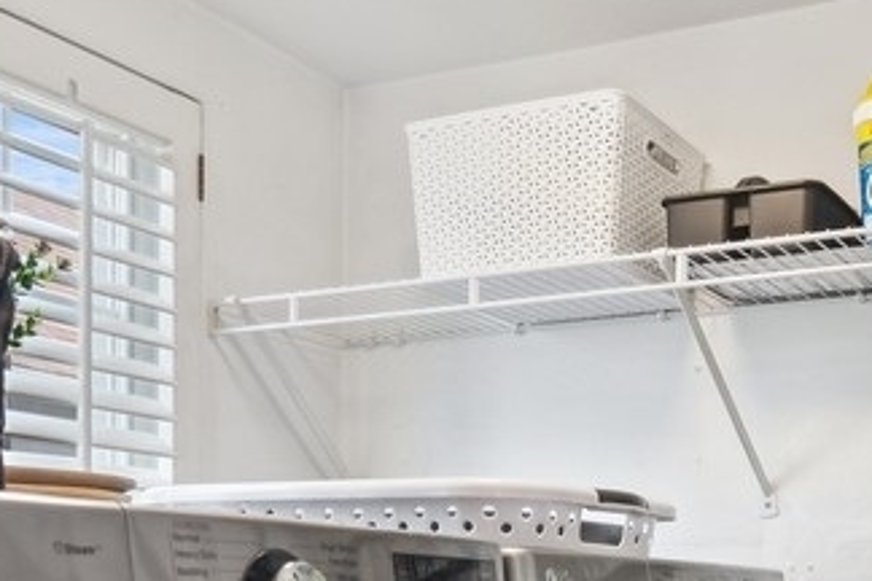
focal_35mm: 50
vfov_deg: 25.1
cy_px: 637
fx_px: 1211
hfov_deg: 38.1
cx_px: 700
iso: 200
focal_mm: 12
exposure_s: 1/13
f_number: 9
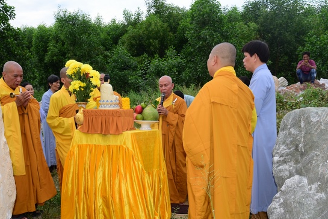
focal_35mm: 37
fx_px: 337
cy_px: 129
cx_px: 167
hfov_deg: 51.9
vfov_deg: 35.9
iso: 250
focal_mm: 31
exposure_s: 1/125
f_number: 5.6
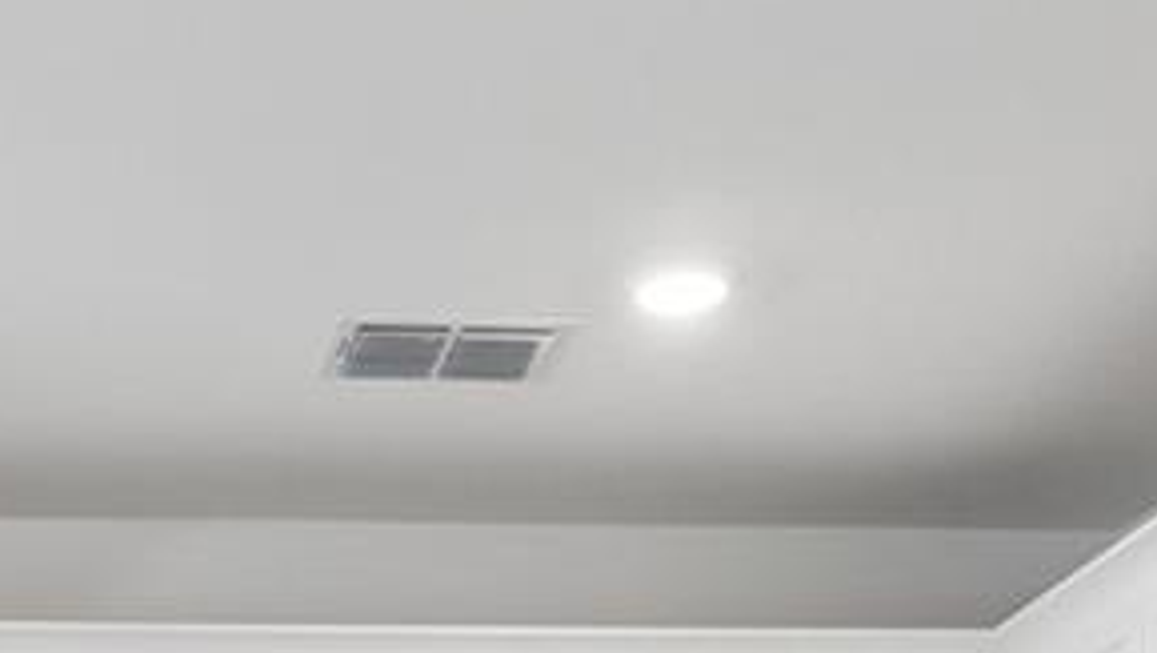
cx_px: -48
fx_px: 2671
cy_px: 1446
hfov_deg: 23.3
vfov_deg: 11.9
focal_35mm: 87
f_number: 7.1
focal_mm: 10
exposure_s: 1/10
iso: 100
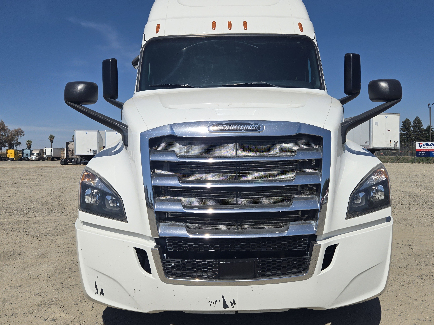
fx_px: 351
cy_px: 157
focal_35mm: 28
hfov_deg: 63.3
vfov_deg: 49.7
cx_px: 236
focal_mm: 5.4
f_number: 1.8
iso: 25
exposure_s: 1/3945
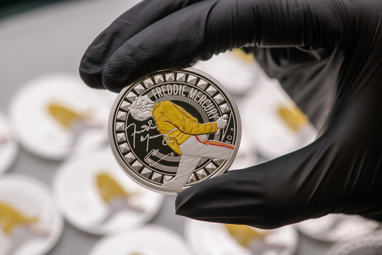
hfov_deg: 19.5
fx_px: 1114
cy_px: 128
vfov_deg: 13.0
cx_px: 191
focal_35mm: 105
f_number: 9
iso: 640
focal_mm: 105
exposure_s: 1/200
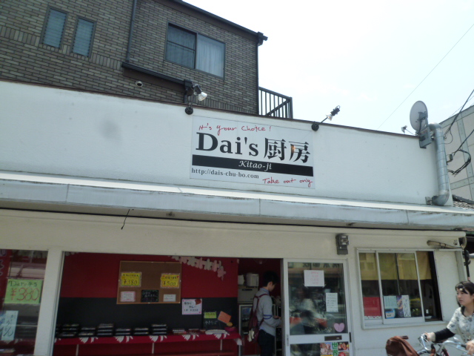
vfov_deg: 54.9
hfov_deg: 69.4
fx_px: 342
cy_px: 178
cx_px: 237
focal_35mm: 25
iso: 125
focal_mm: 4.5
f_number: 5
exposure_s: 1/400
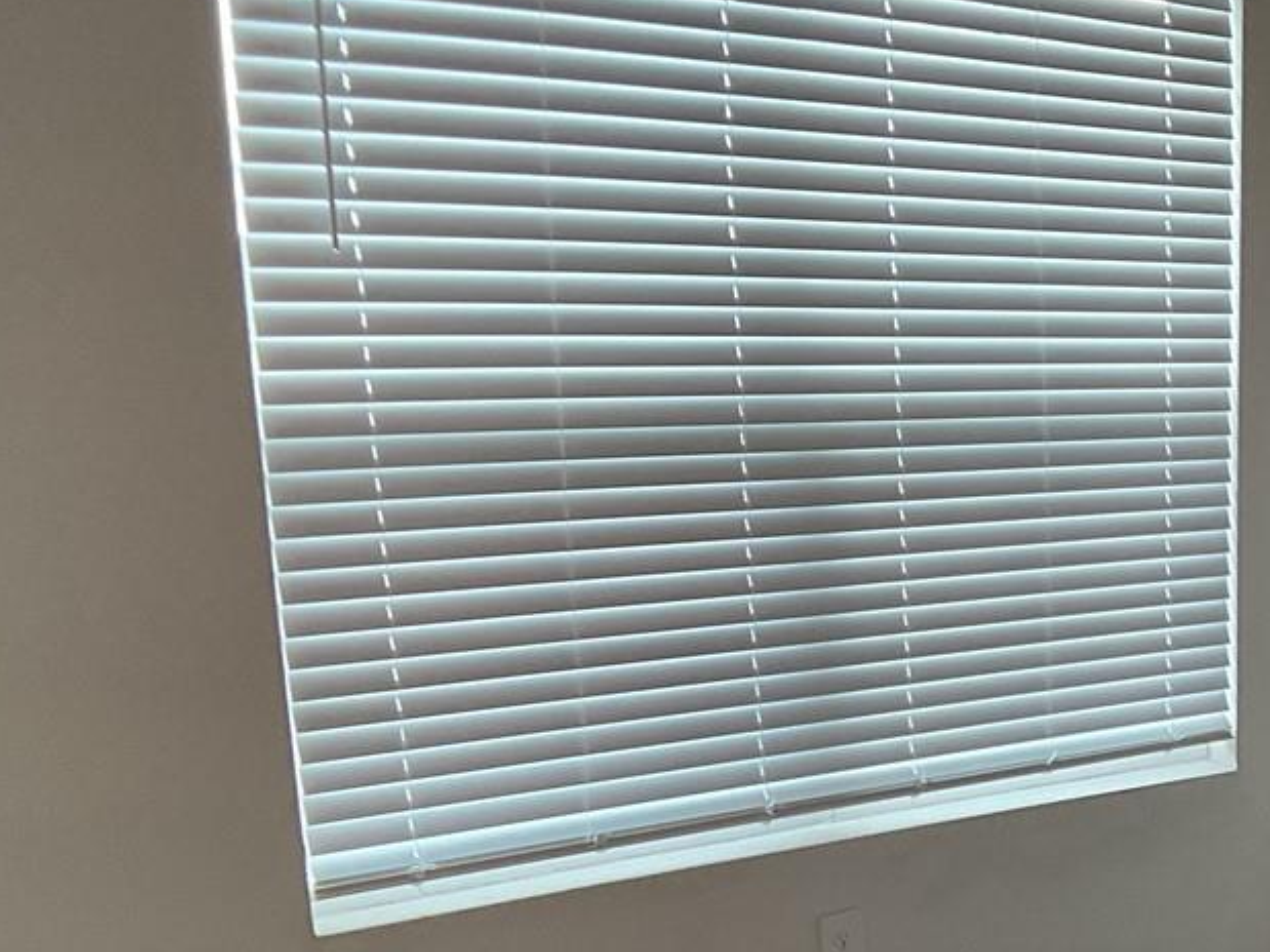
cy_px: 872
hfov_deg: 24.8
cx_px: 1256
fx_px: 2751
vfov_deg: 19.3
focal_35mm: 75
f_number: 1.8
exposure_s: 1/100
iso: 50
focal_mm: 3
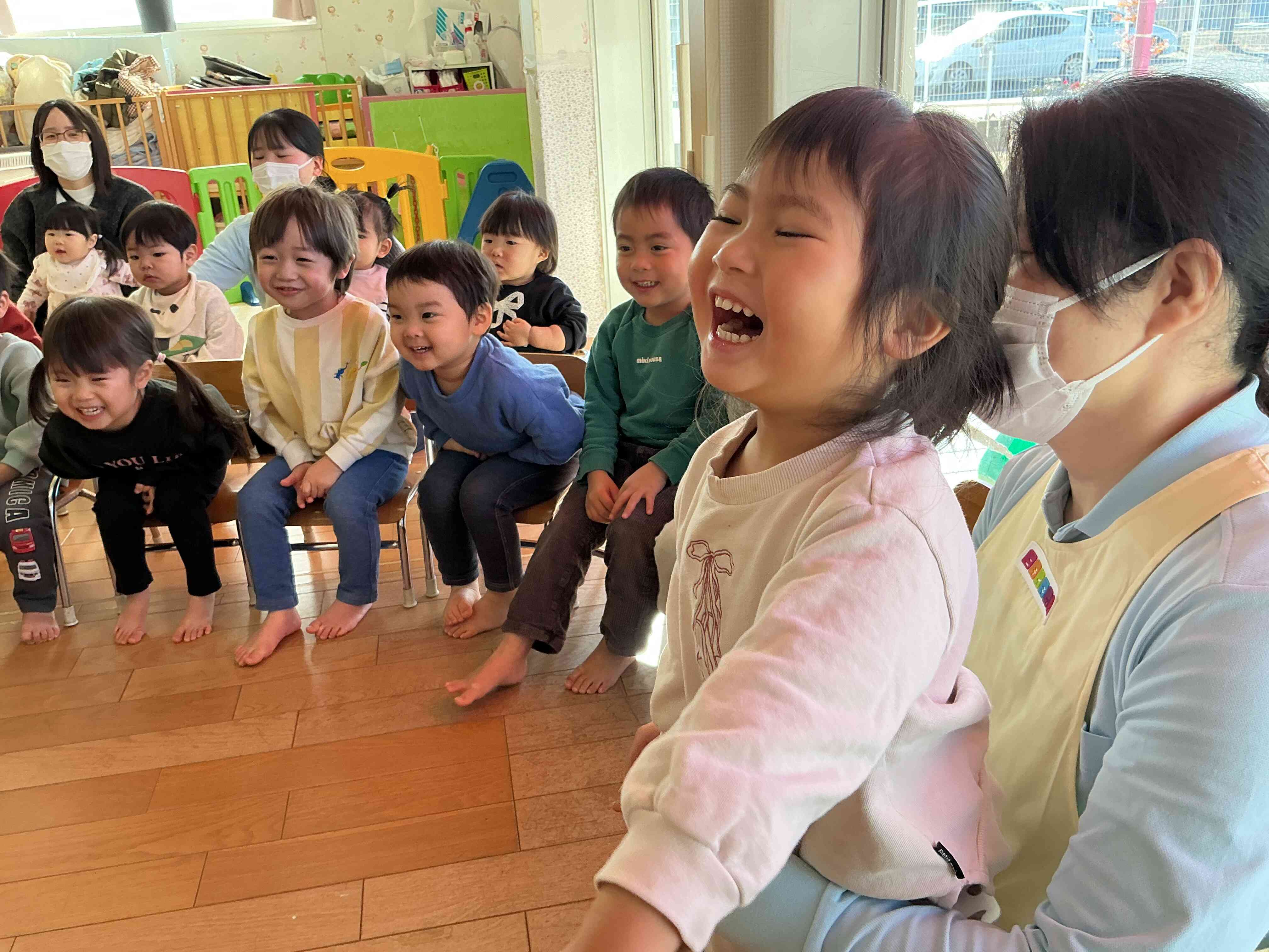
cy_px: 476
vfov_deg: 48.2
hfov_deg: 61.7
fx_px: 1063
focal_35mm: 29
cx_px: 634
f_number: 1.8
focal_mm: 3
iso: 32
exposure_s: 1/120
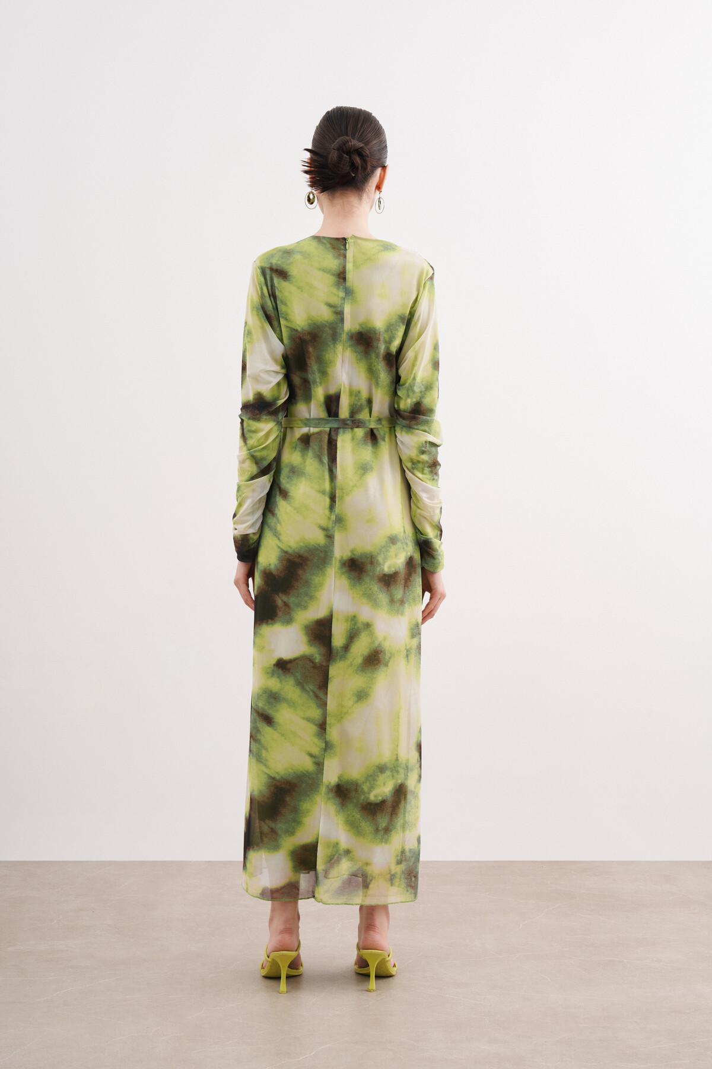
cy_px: 534
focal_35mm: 57
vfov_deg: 35.1
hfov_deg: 23.8
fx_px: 1691
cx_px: 356
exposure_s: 1/160
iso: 400
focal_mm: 57
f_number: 11
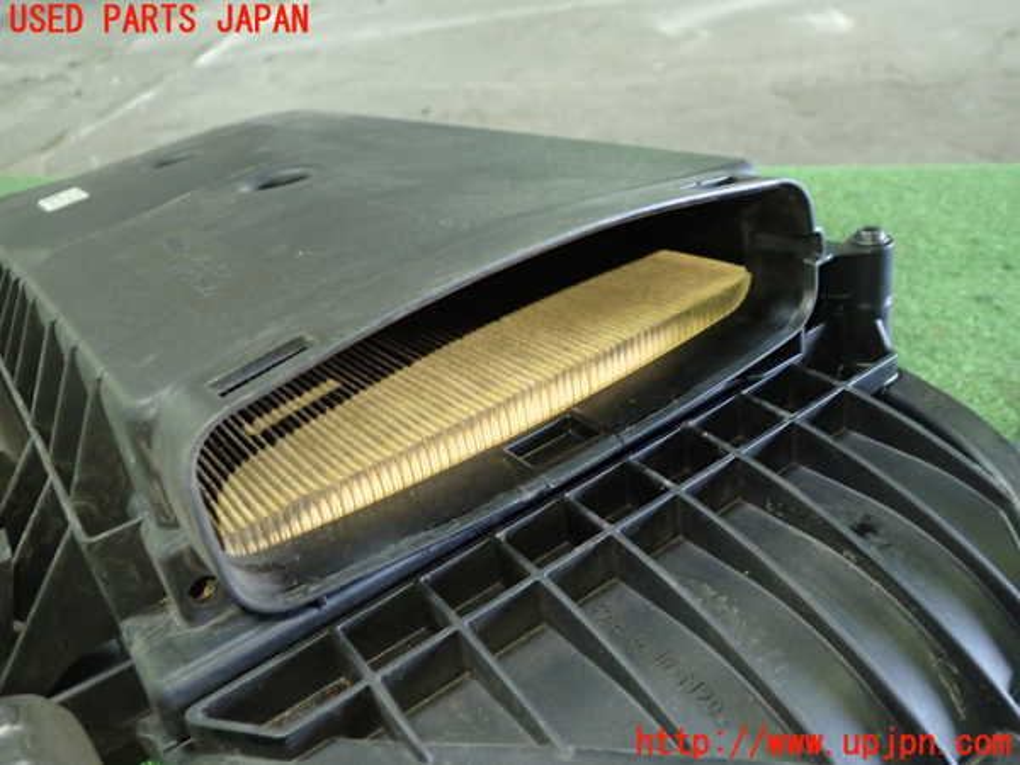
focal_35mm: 30
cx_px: 510
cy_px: 382
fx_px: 884
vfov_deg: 46.8
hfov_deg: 60.0
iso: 500
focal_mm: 5.4
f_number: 2.3
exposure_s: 1/30
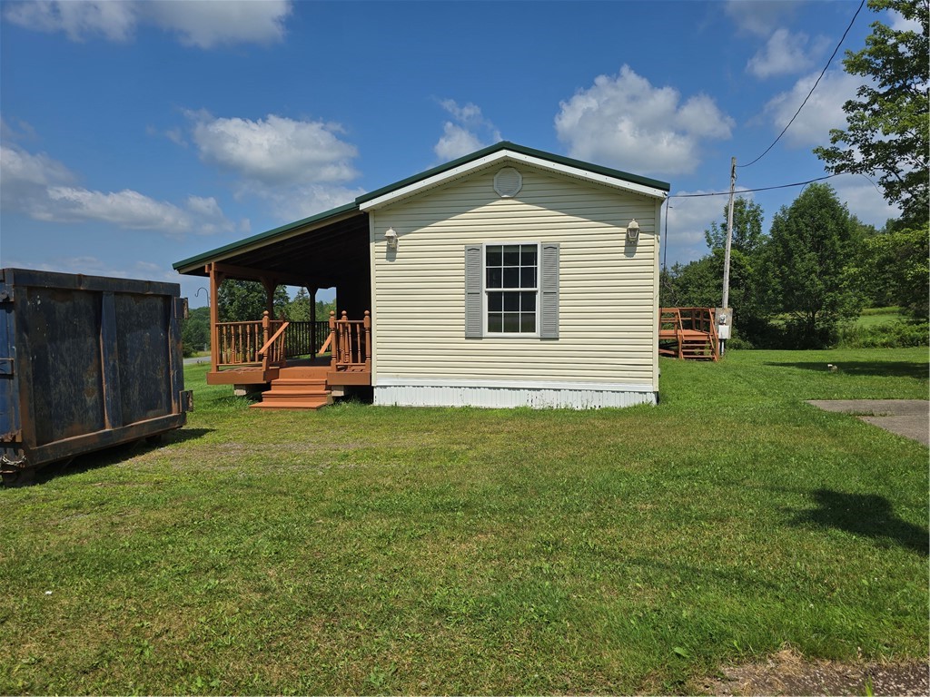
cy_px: 348
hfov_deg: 73.9
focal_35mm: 23
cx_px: 465
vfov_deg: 58.9
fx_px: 618
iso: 12
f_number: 1.7
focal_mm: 6.3
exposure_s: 1/1493
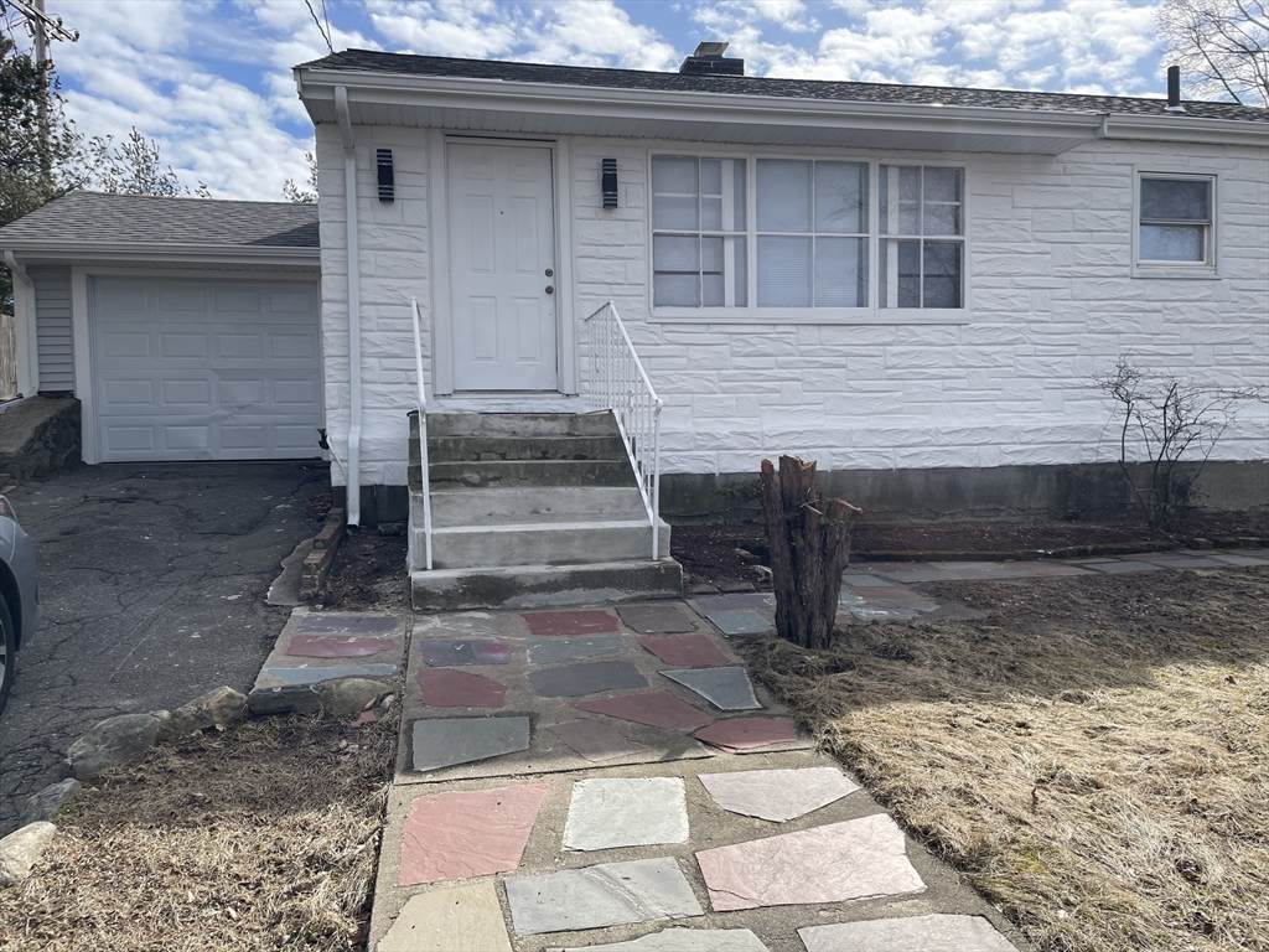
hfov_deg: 67.3
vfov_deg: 53.1
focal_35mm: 26
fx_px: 953
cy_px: 476
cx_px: 634
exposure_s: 1/3300
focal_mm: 4.2
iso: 32
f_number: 1.6
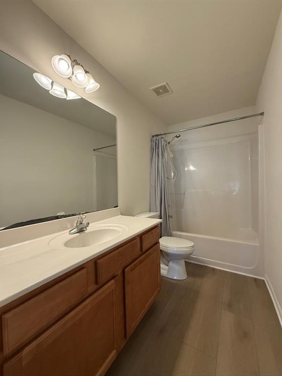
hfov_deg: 85.7
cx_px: 141
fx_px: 152
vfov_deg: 102.1
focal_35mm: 14
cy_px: 188
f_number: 2.2
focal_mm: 2.22
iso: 250
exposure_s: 1/120
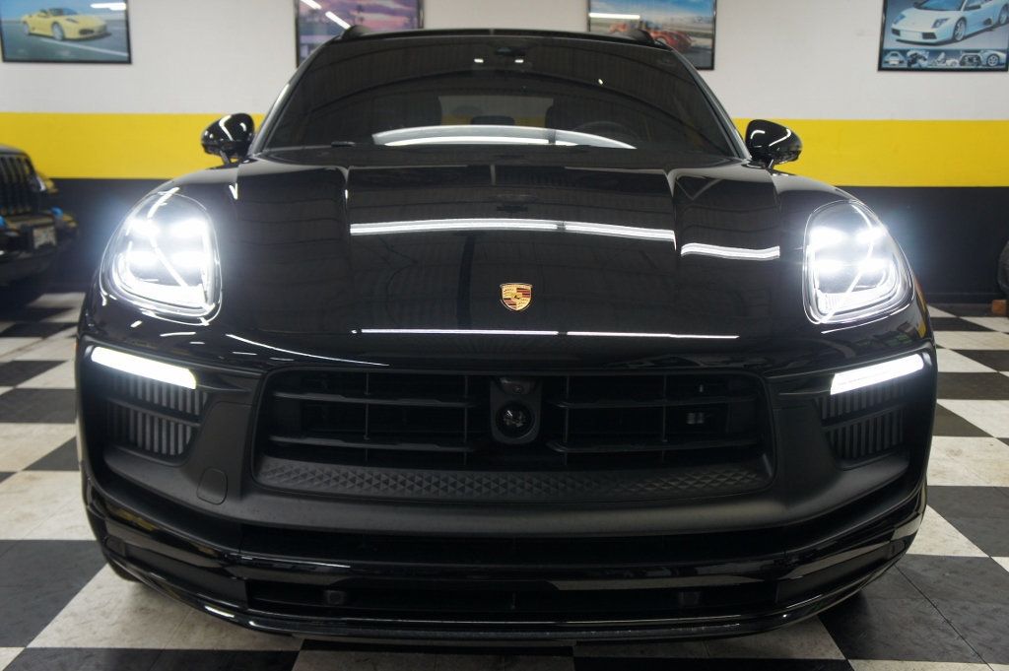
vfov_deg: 39.9
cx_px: 504
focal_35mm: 33
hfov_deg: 57.3
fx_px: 924
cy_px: 336
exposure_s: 1/40
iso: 400
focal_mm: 22
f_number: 4
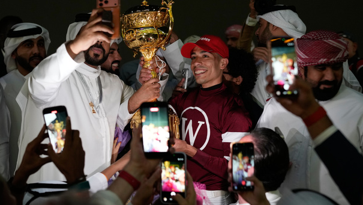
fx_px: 597
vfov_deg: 19.4
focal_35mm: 62
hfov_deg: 33.8
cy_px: 103
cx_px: 179
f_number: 1.8
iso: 1000
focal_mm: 35
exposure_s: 1/60
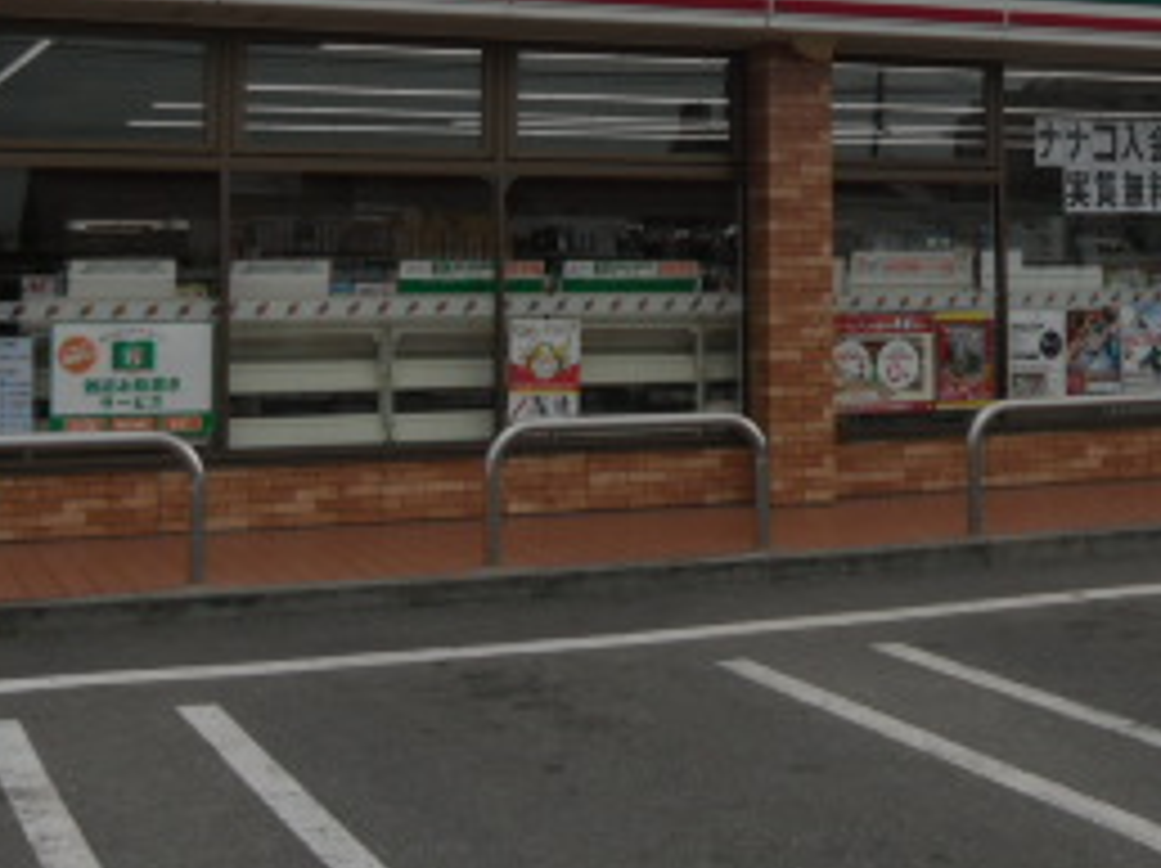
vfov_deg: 21.6
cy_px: 148
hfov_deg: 28.7
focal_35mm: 67
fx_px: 2245
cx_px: 806
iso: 64
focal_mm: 4.9
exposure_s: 1/800
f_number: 3.2
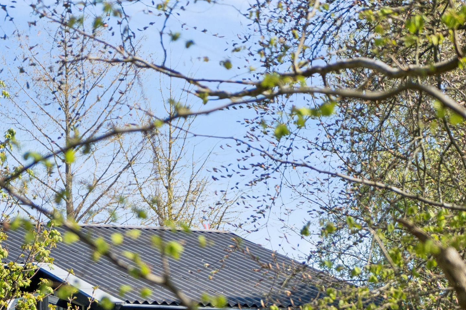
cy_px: 304
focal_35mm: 222
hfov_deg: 9.3
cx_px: 153
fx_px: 2873
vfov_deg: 6.2
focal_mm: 70
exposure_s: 1/1600
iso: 400
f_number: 4
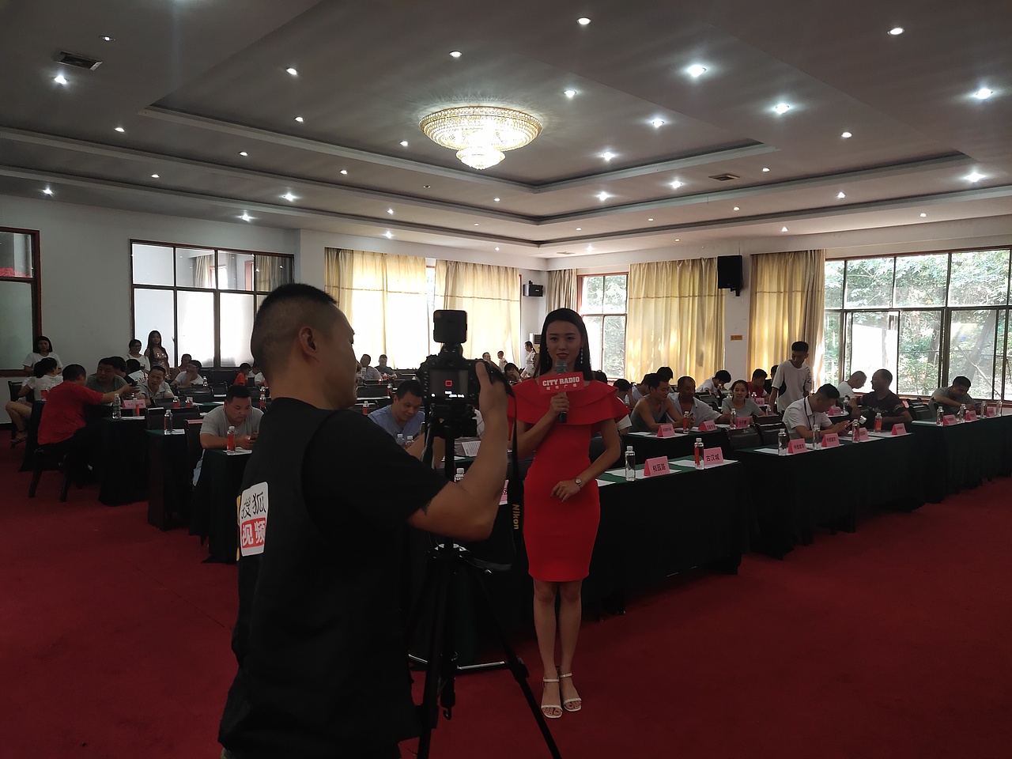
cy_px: 380
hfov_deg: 60.0
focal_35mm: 30
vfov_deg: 46.8
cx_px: 506
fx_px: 877
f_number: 1.8
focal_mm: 4.35
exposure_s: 1/50
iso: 190
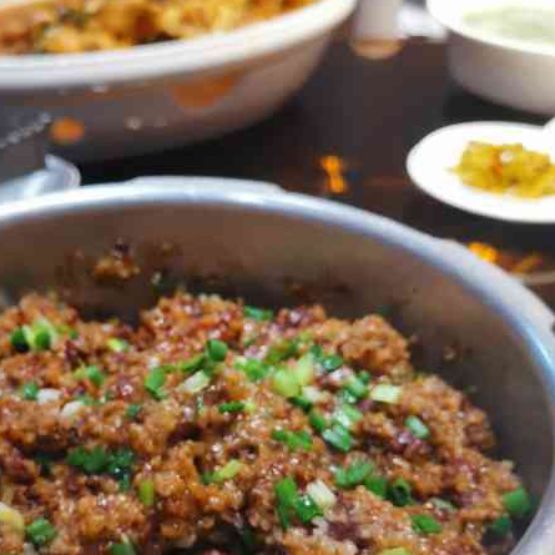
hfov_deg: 33.7
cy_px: 428
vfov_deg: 33.2
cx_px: 181
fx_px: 907
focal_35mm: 50
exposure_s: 1/100
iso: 125
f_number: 1.8
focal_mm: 4.75
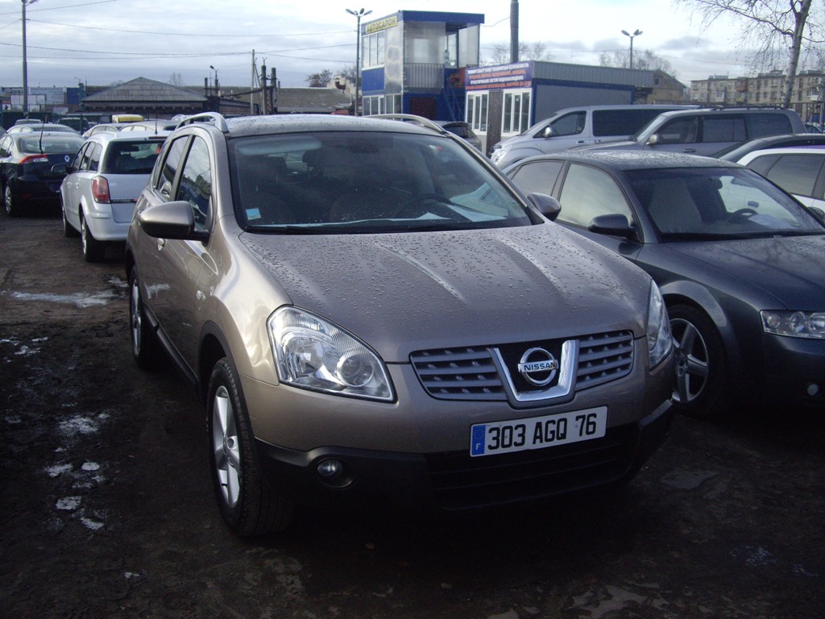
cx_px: 412
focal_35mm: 38
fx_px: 906
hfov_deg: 49.0
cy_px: 310
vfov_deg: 37.7
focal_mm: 7.9
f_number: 2.8
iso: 200
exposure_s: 1/800
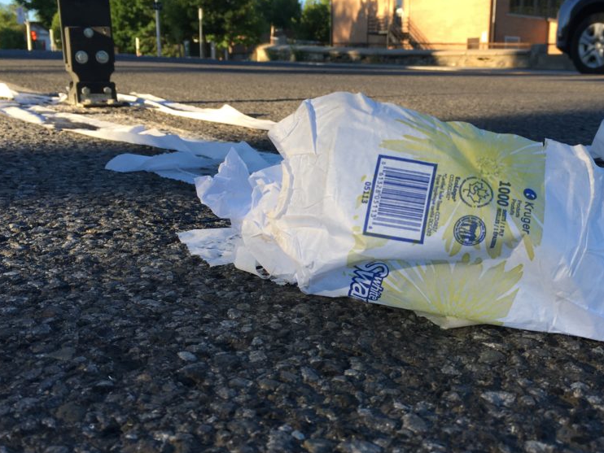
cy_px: 239
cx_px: 387
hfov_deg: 46.3
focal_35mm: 40
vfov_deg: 36.0
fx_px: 698
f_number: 2.2
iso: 25
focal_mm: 4.15
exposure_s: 1/422
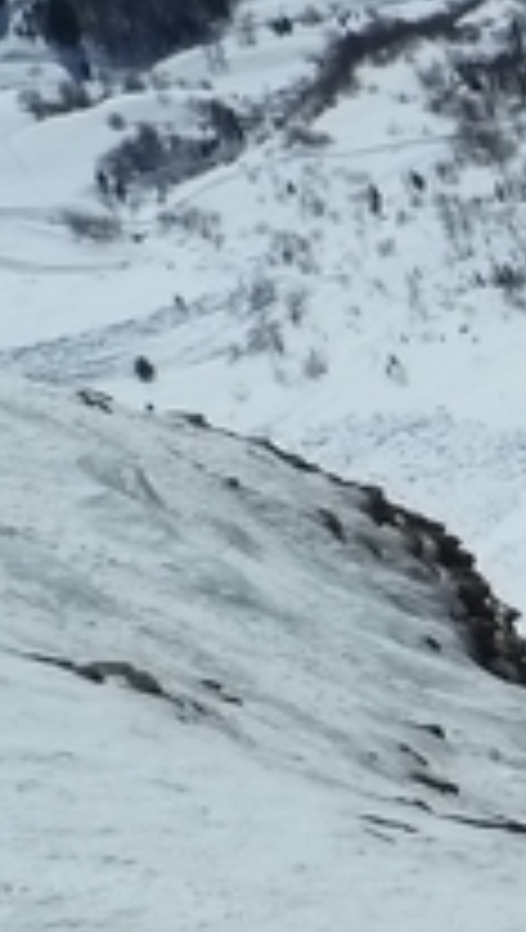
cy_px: 594
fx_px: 4570
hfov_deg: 6.0
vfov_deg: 11.6
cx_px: 1708
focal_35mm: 185
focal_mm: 7.3
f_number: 6.3
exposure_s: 1/1000
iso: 200
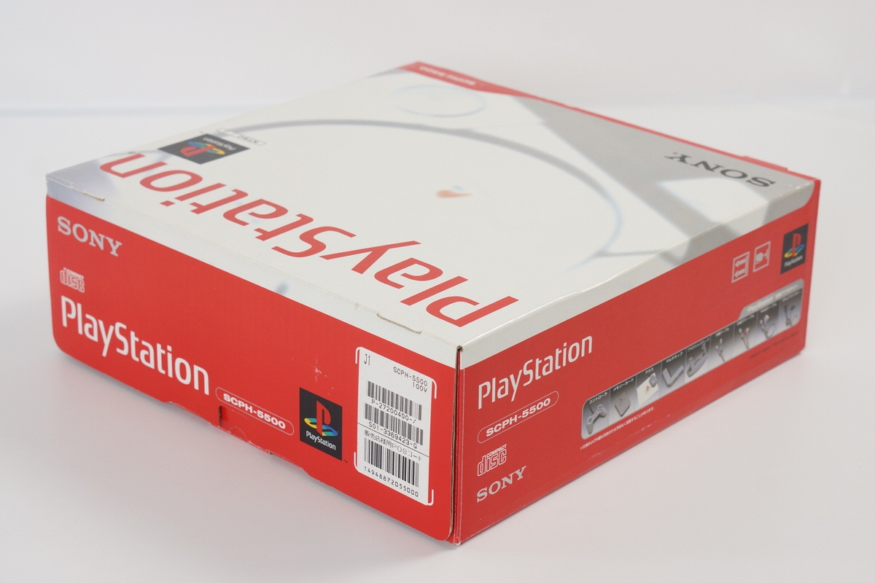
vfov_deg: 18.2
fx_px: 1823
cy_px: 292
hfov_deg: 27.0
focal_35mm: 75
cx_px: 438
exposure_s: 1/80
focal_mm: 50
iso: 640
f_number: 6.3
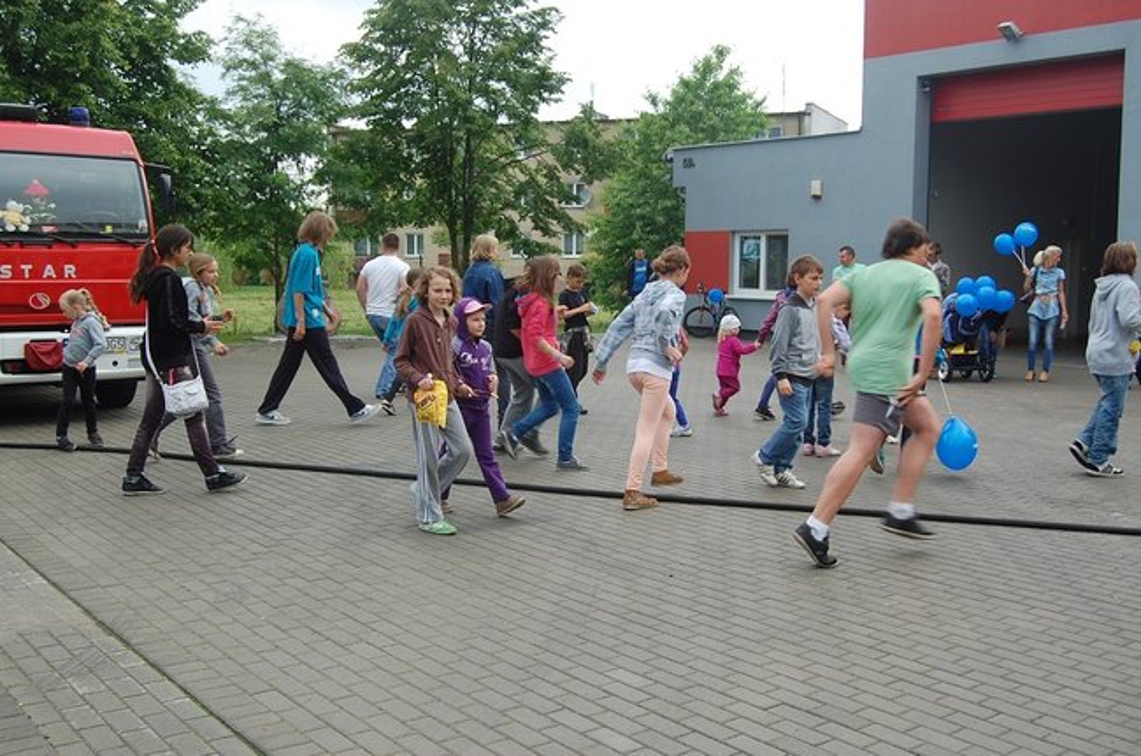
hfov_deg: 49.6
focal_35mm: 39
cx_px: 570
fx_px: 1234
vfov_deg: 34.1
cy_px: 378
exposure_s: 1/160
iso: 200
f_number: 6.3
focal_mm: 26
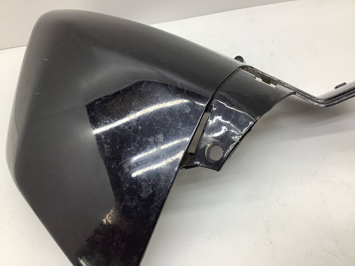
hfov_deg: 58.4
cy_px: 133
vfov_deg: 45.4
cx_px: 178
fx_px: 318
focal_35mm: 31
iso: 80
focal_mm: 3.3
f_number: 2.4
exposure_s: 1/120
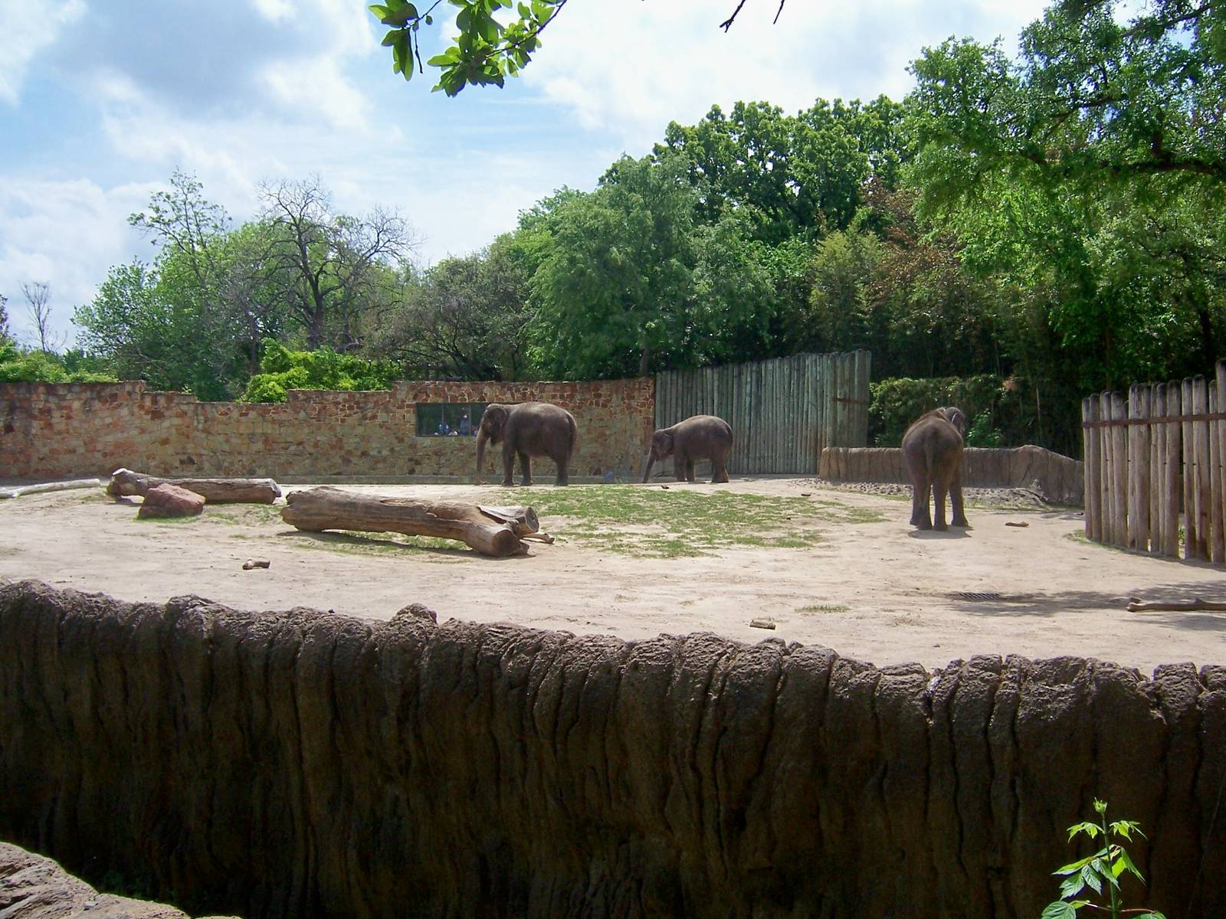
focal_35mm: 33
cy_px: 460
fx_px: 1169
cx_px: 613
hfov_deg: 55.4
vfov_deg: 42.9
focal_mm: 5.5
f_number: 4
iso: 80
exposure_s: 1/1000
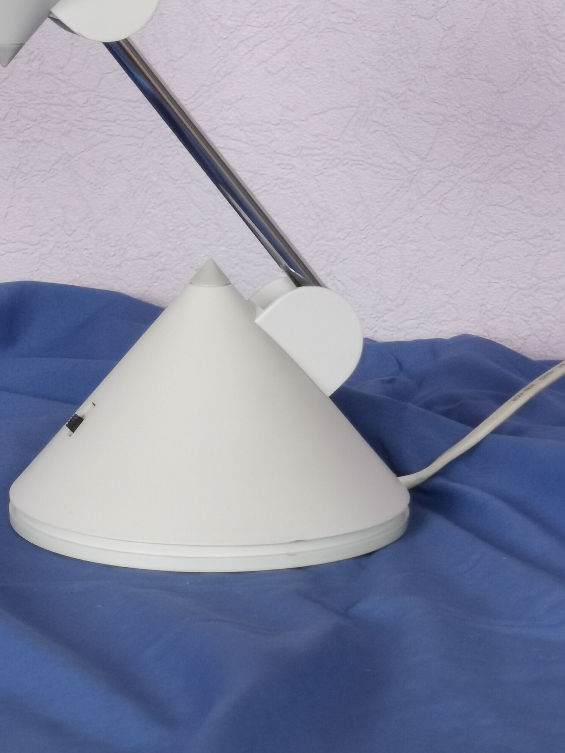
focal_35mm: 149
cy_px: 179
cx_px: 151
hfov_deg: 9.9
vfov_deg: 13.2
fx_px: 3243
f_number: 2.4
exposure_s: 1/50
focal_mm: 7.48
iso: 160
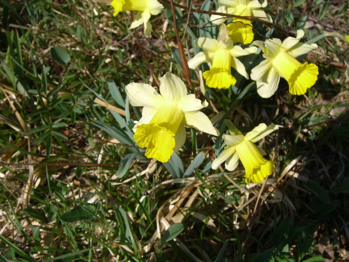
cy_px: 131
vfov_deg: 37.7
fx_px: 383
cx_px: 174
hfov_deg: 49.0
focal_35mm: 38
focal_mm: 7.9
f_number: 8
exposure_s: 1/200
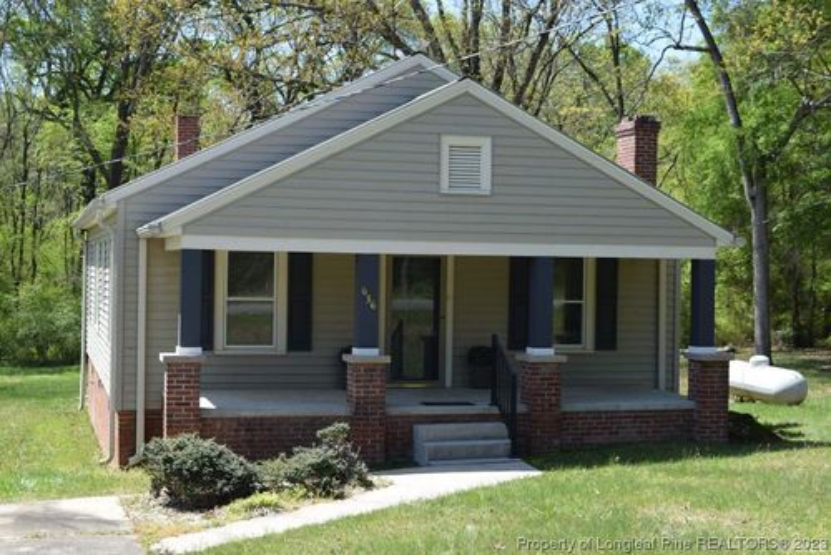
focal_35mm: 57
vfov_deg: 23.8
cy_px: 278
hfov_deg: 35.0
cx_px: 416
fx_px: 1316
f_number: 8
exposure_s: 1/250
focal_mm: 38
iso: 200
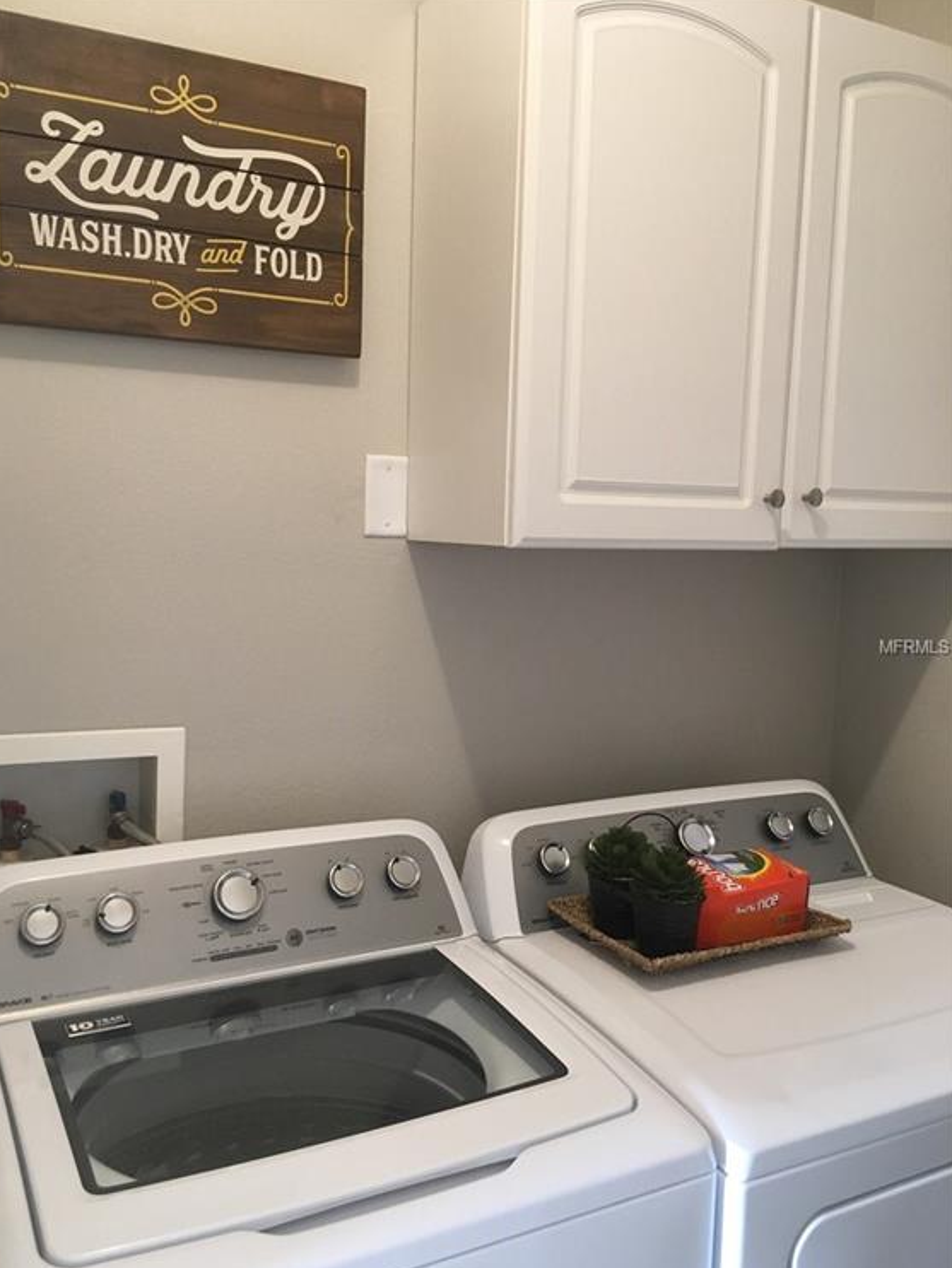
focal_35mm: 30
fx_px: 1099
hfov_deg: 46.8
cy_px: 648
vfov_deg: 59.9
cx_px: 465
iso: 100
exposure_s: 1/30
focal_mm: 4.15
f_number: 2.2
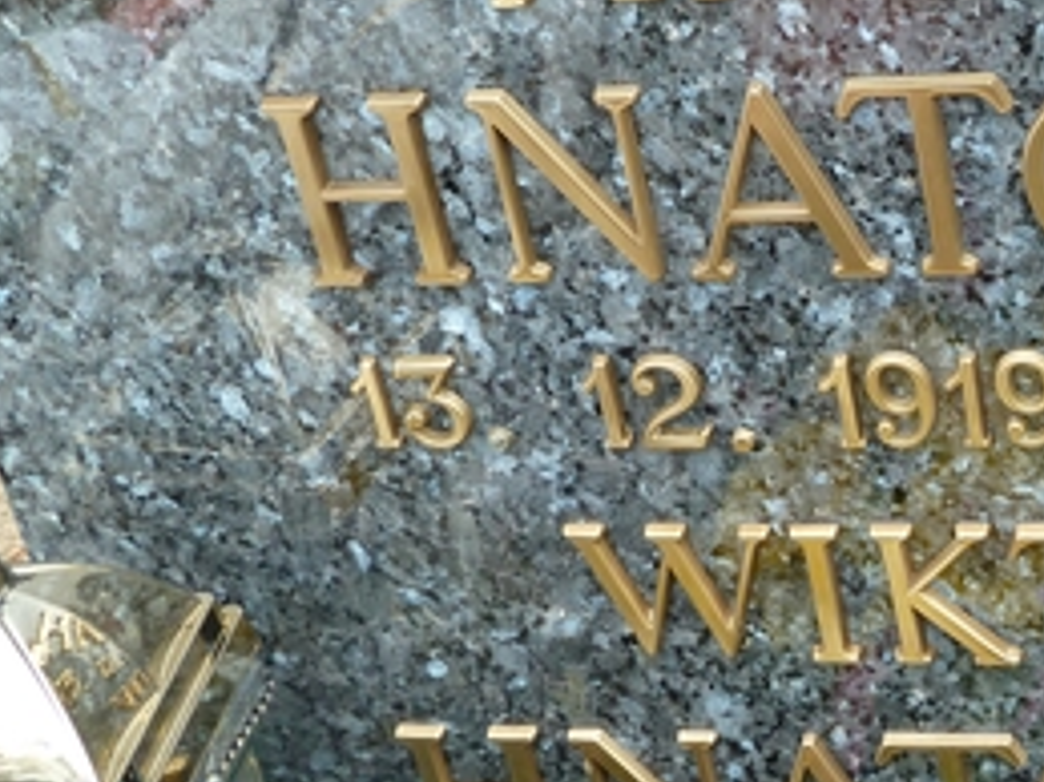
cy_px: 274
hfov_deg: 23.4
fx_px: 2381
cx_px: 1100
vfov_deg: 18.6
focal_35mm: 79
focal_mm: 5.3
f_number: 3.5
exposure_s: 1/50
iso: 80
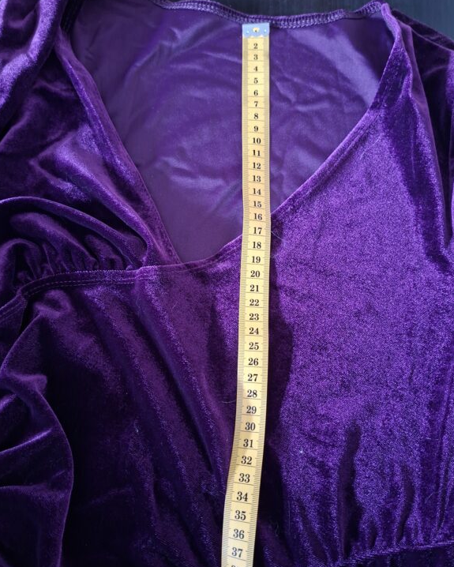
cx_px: 233
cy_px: 306
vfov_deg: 68.0
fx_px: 420
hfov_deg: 56.8
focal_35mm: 25
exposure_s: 1/20
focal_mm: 5.54
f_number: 1.8
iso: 1000
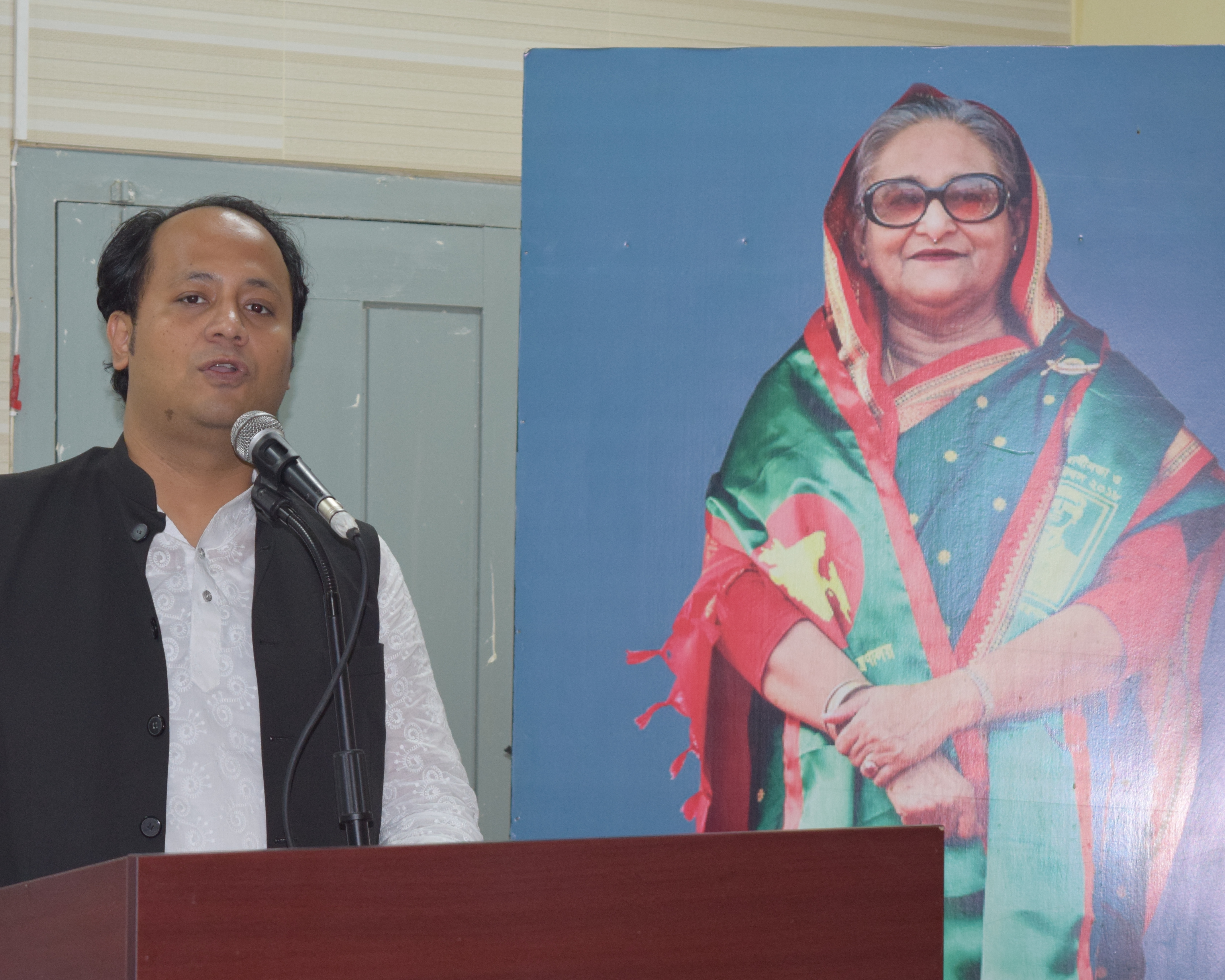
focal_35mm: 109
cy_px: 512
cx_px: 457
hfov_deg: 17.6
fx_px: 3939
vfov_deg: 14.2
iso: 1000
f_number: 5.6
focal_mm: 55
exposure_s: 1/60
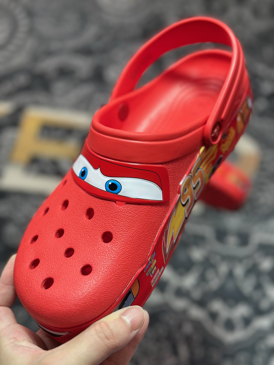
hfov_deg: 30.3
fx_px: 507
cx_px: 137
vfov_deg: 39.7
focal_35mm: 48
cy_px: 182
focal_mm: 6.86
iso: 80
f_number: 1.78
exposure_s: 1/267
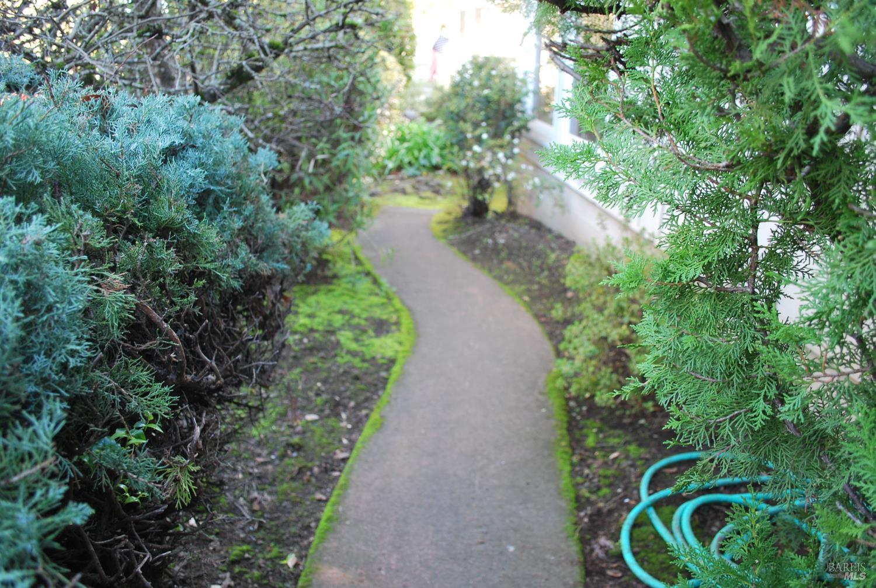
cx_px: 438
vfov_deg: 48.1
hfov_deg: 67.3
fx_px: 658
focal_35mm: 27
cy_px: 294
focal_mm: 18
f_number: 3.5
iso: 360
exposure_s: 1/30
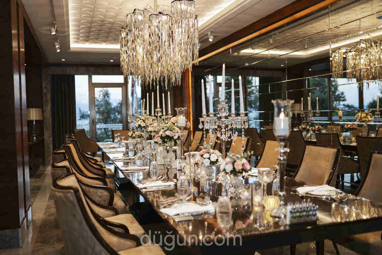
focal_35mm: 35
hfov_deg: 54.4
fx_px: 371
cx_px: 191
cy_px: 128
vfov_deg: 37.9
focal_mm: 35
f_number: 1.4
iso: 250
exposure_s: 1/200
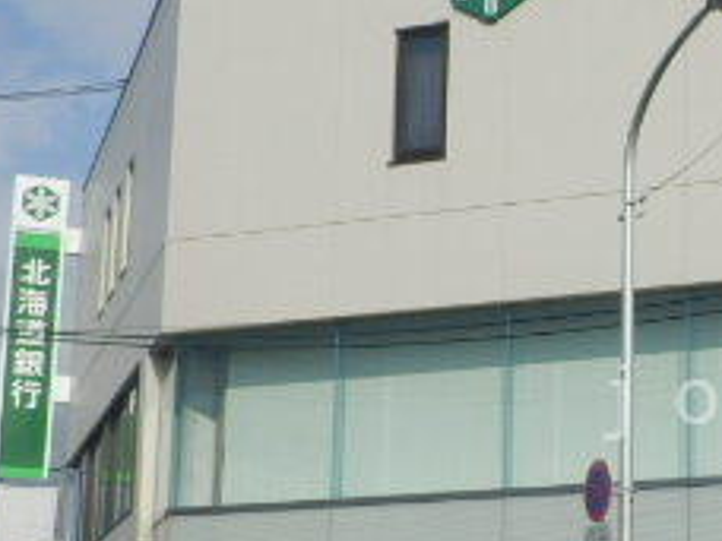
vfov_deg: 14.2
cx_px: 820
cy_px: 402
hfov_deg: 18.1
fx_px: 2169
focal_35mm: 104
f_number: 9.9
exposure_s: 1/200
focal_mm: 6.6
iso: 80
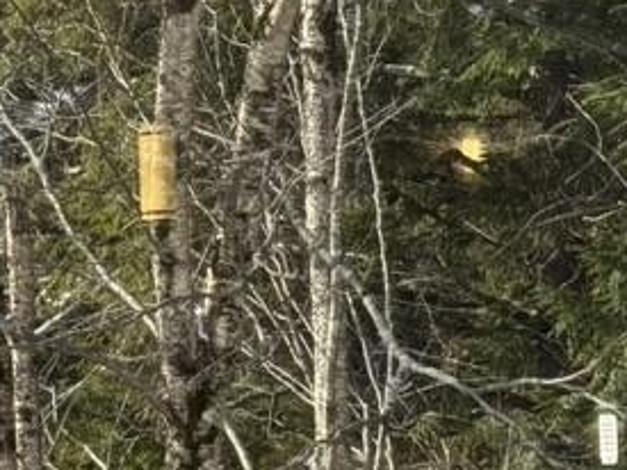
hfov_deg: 10.6
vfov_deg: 8.3
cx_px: -385
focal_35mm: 179
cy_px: 46
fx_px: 3241
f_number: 1.78
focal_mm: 6.76
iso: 80
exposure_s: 1/1116
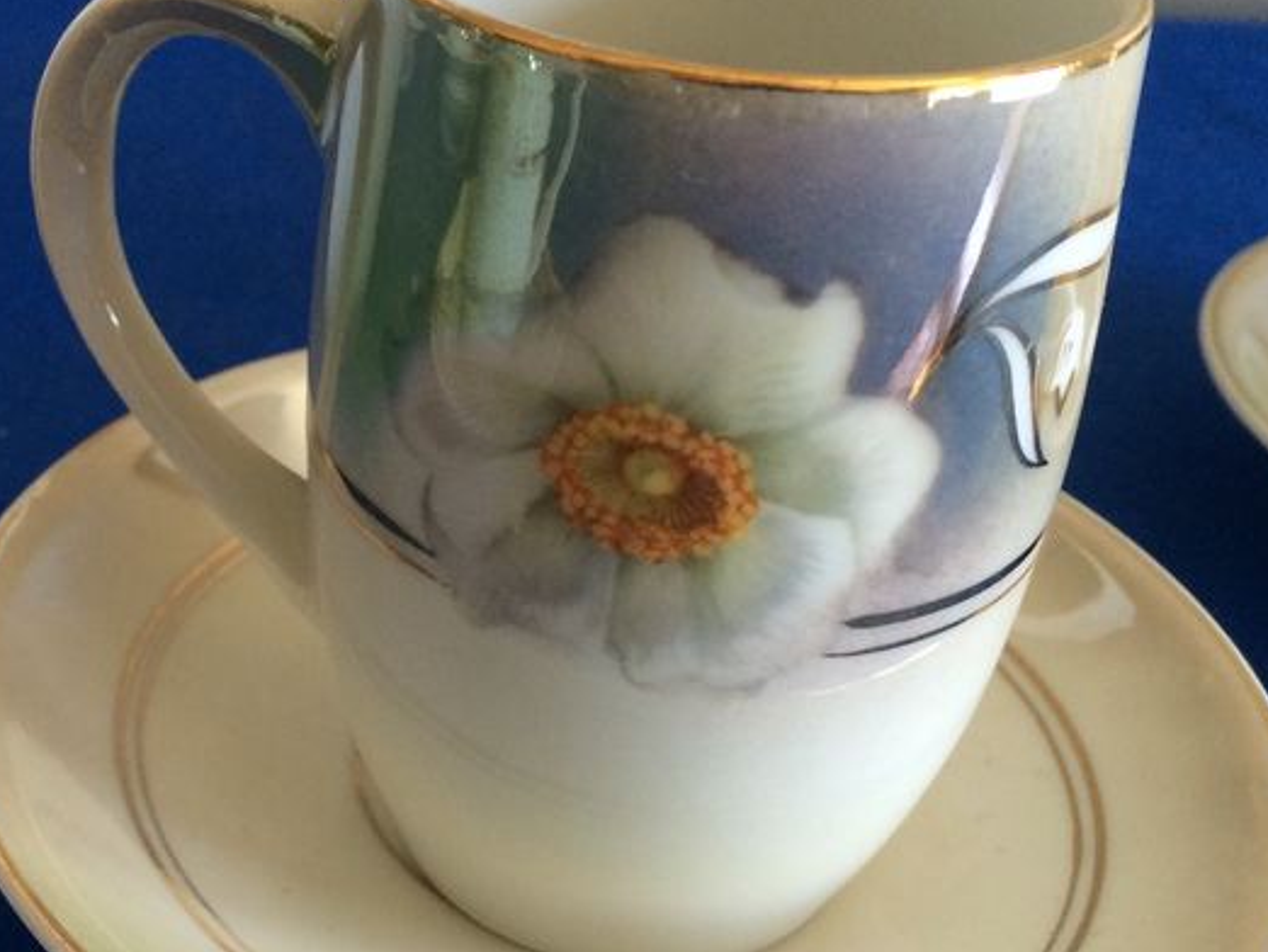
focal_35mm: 50
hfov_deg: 37.7
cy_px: 453
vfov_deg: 29.1
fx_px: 1832
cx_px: 403
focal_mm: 4.15
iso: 50
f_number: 2.2
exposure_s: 1/30
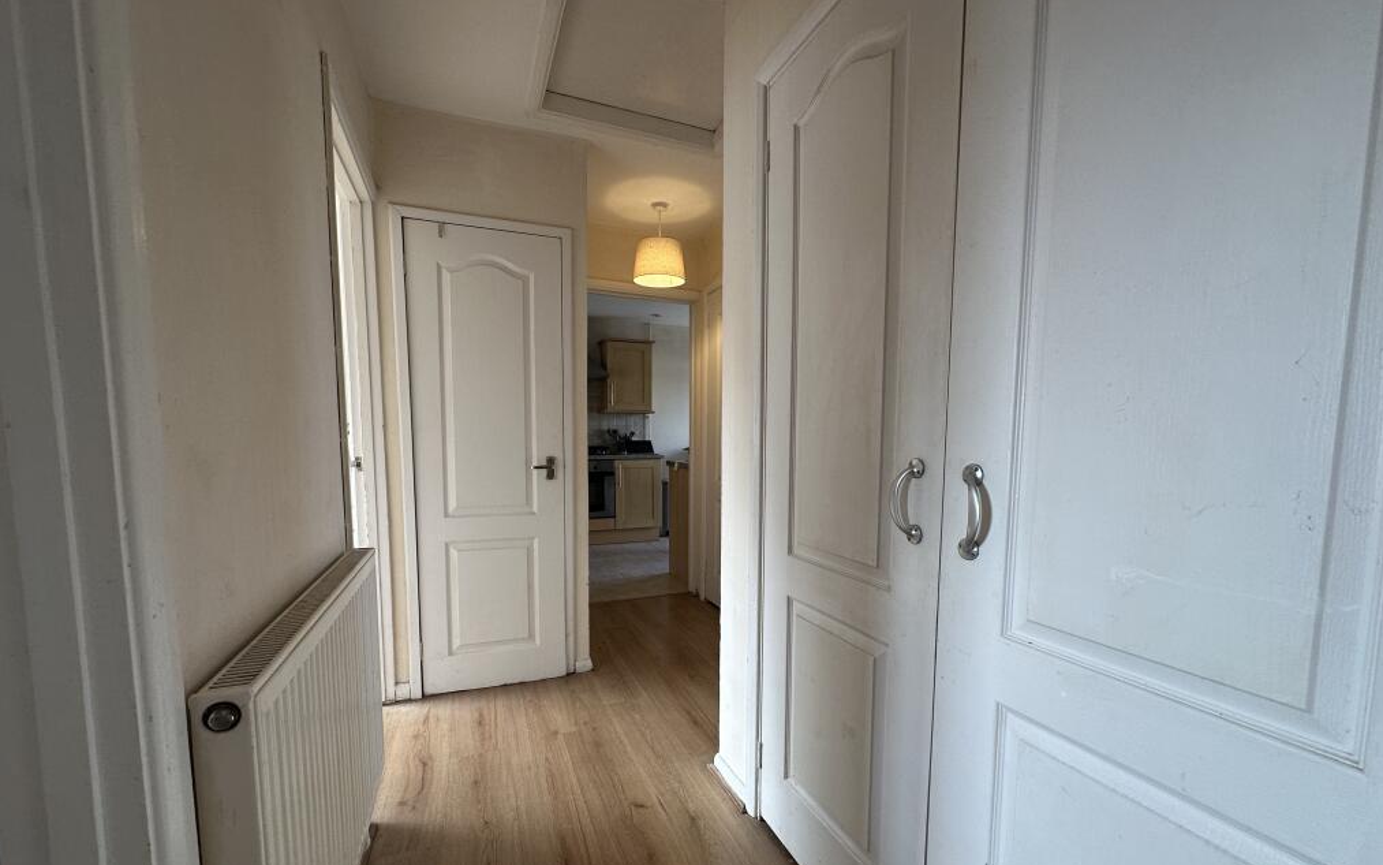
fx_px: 565
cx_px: 688
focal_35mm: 15
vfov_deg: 74.4
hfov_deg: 101.5
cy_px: 491
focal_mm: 2.22
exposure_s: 1/100
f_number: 2.2
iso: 100
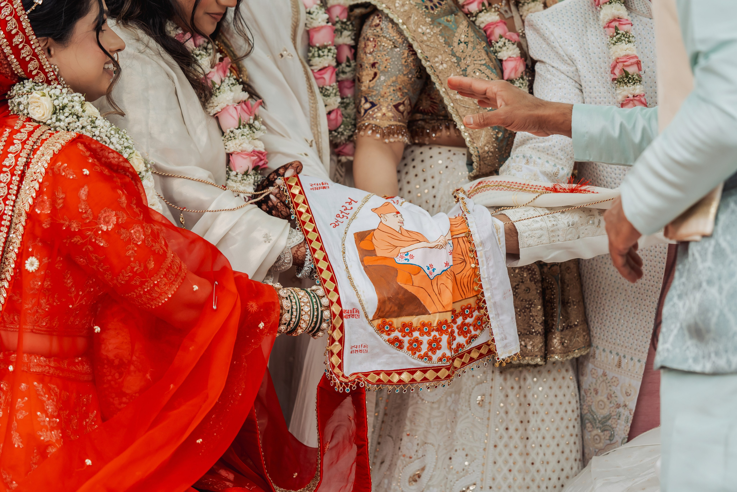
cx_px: 368
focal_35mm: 70
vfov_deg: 19.5
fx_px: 1433
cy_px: 246
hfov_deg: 28.8
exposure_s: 1/800
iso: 320
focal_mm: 70
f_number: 3.5
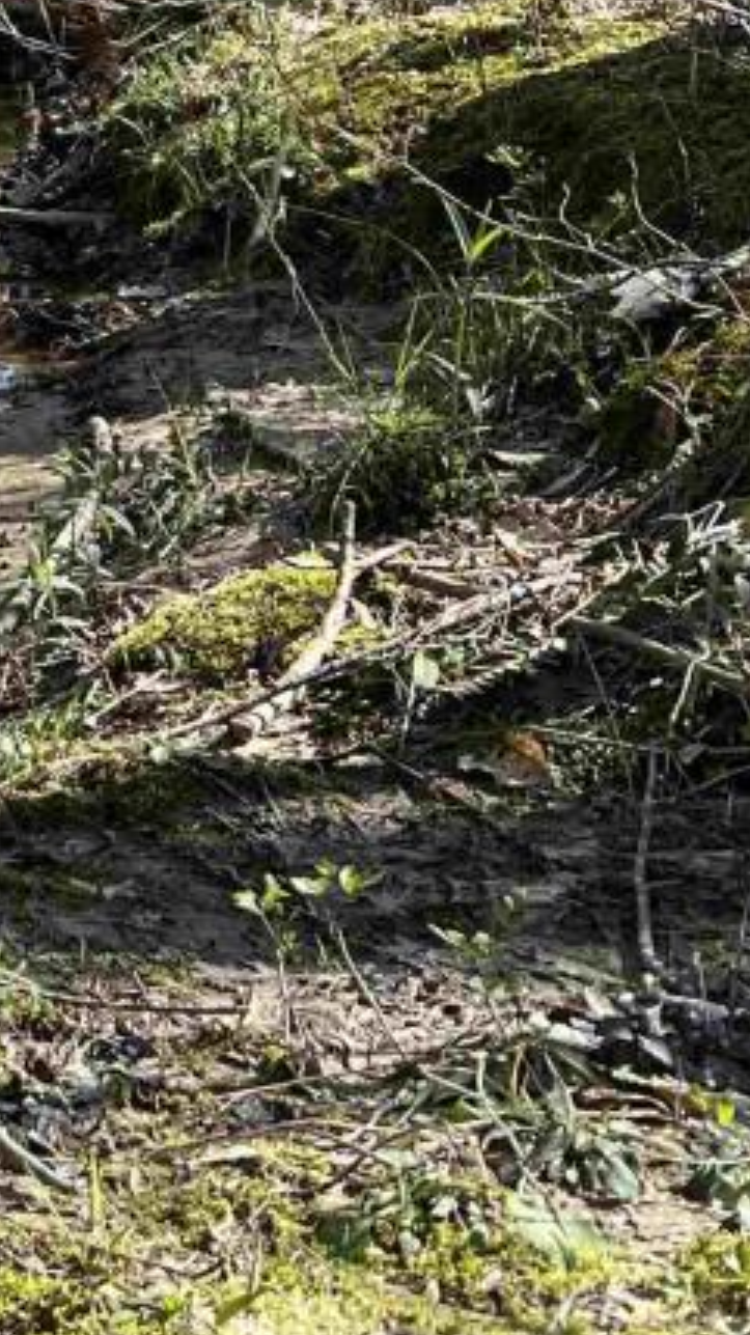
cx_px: -1047
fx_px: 3114
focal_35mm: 88
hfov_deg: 11.4
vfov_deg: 23.4
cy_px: 65
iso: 50
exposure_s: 1/808
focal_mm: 5.7
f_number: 1.5
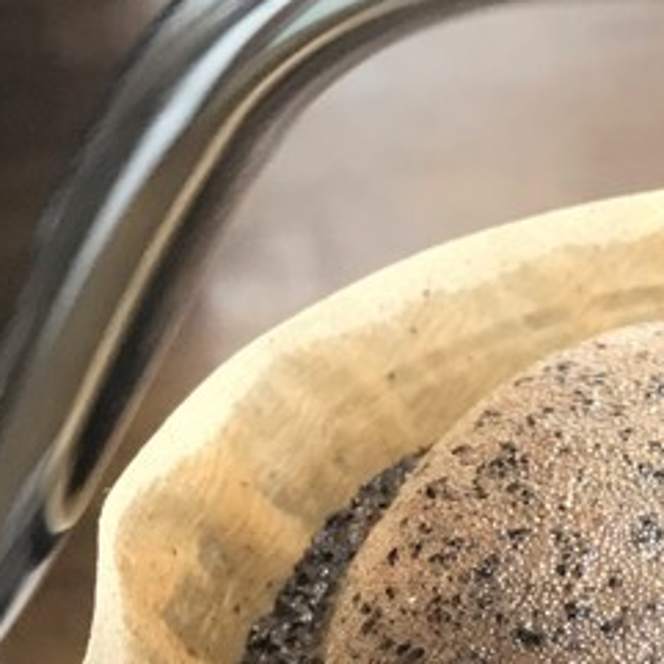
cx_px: 714
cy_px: 658
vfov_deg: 22.5
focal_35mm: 74
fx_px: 1606
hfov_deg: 22.2
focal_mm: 3.99
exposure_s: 1/30
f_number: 1.8
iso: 80
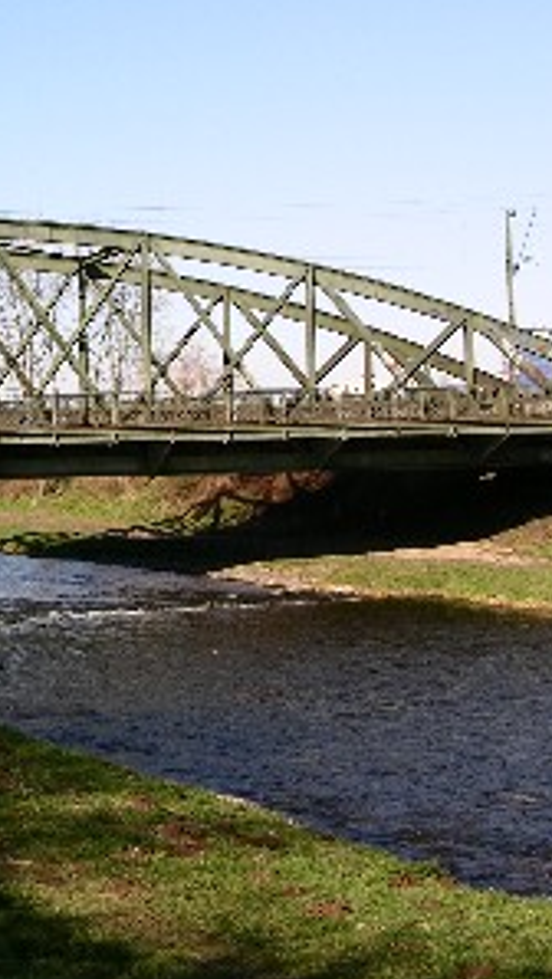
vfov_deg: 28.0
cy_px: 332
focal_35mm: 75
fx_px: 1948
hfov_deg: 15.3
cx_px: -172
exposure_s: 1/105
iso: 50
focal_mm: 8.9
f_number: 8
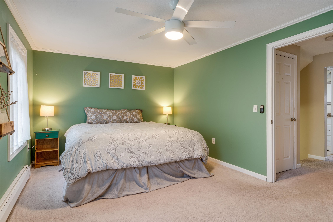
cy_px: 111
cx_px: 166
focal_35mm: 19
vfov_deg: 64.6
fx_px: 176
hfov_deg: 86.9
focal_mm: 19
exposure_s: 1/2.5
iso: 320
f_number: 8
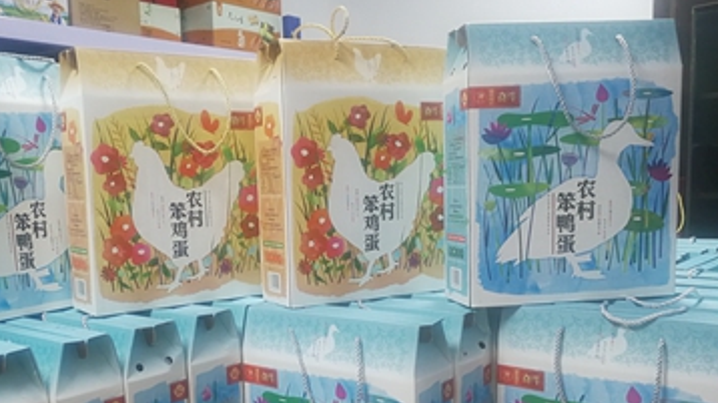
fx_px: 704
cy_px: 291
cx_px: 277
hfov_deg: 53.5
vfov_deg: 31.5
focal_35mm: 37
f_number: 2.2
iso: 200
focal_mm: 3.95
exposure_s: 1/30
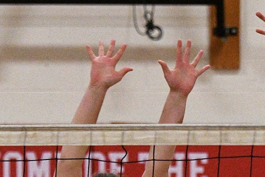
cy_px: 189
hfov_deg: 5.6
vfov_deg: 3.8
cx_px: 262
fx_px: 2695
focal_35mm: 366
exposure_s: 1/1000
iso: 7200
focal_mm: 100
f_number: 3.2
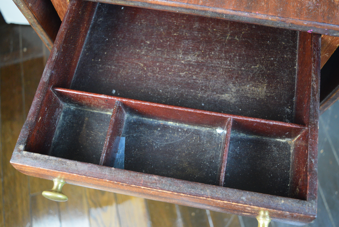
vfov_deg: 36.9
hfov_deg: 53.1
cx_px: 170
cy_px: 114
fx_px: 339
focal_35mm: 36
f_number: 4
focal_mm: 24
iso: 2000
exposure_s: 1/60
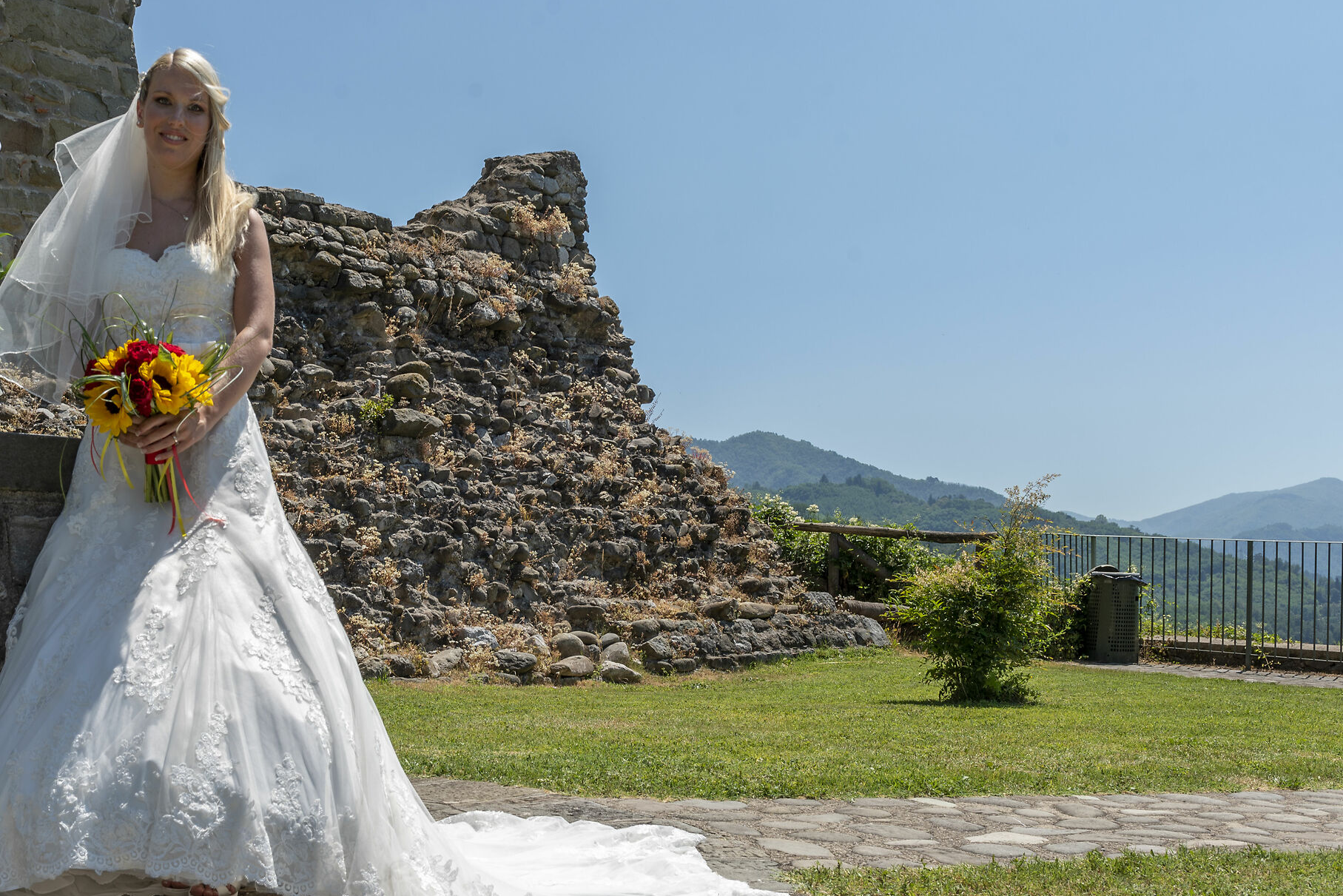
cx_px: 491
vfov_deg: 32.6
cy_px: 443
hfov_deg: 46.9
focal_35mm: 41
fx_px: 1530
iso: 100
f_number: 11
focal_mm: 31
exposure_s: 1/200
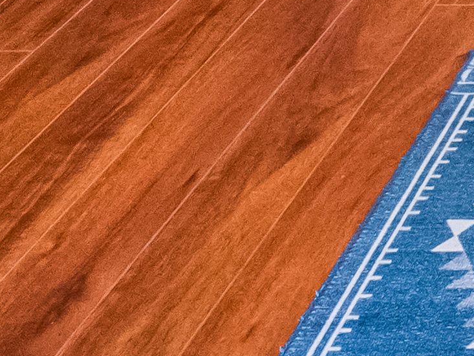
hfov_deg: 14.9
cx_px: 1102
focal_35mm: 88
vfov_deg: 10.6
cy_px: -755
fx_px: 1205
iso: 3200
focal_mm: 7
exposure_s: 1/40
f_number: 9
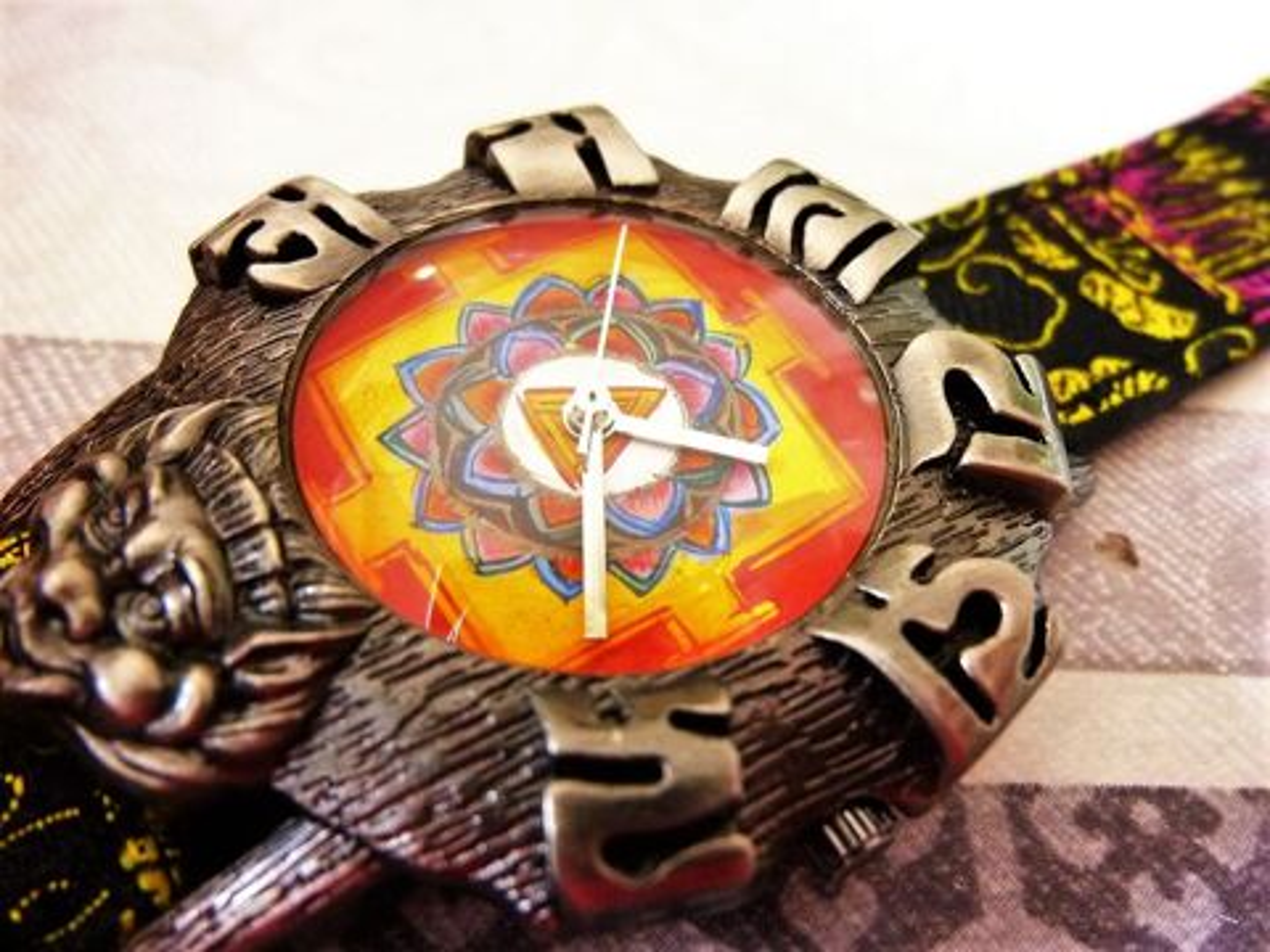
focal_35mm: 25
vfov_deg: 54.9
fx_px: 917
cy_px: 476
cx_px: 635
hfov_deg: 69.4
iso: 400
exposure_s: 1/20
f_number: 3.3
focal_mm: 4.5
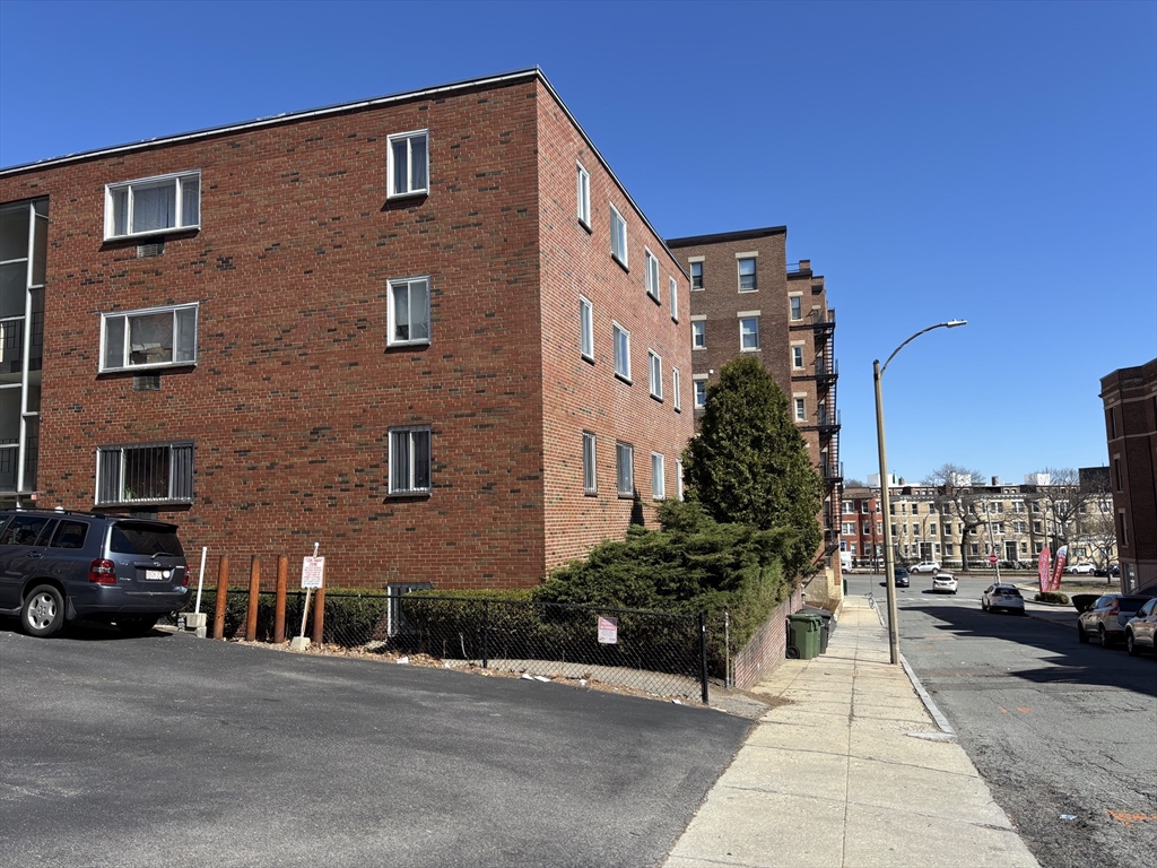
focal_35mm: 26
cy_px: 434
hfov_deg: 67.3
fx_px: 869
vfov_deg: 53.1
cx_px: 578
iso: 50
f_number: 1.6
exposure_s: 1/2451
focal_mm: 5.96
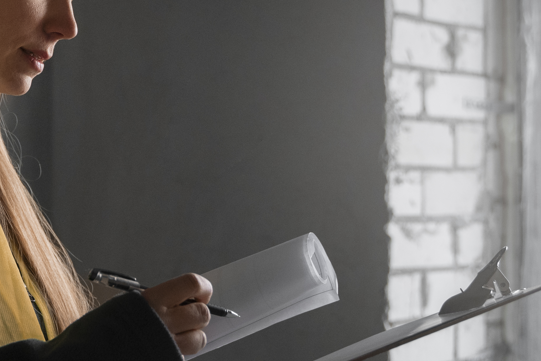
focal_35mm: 85
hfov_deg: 23.4
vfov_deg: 16.1
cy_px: 214
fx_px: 1277
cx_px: 79
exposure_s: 1/250
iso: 1600
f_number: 2.8
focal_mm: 31
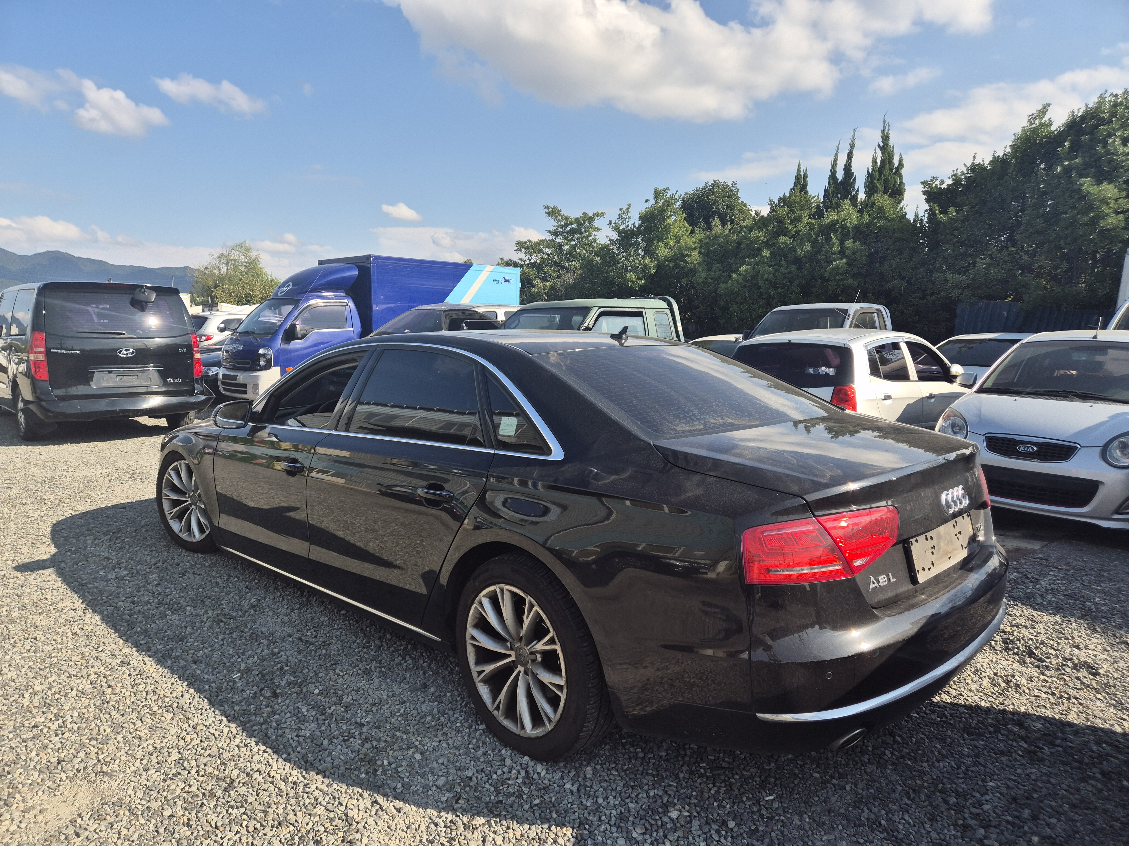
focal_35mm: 23
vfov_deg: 58.9
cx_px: 564
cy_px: 423
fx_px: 750
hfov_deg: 73.9
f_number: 1.8
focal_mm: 5.4
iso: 25
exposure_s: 1/1320
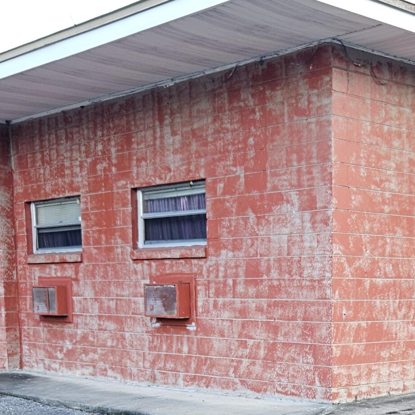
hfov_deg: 25.6
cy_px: 421
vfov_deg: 24.8
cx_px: 333
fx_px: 895
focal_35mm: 66
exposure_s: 1/180
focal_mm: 5.4
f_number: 1.8
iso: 80
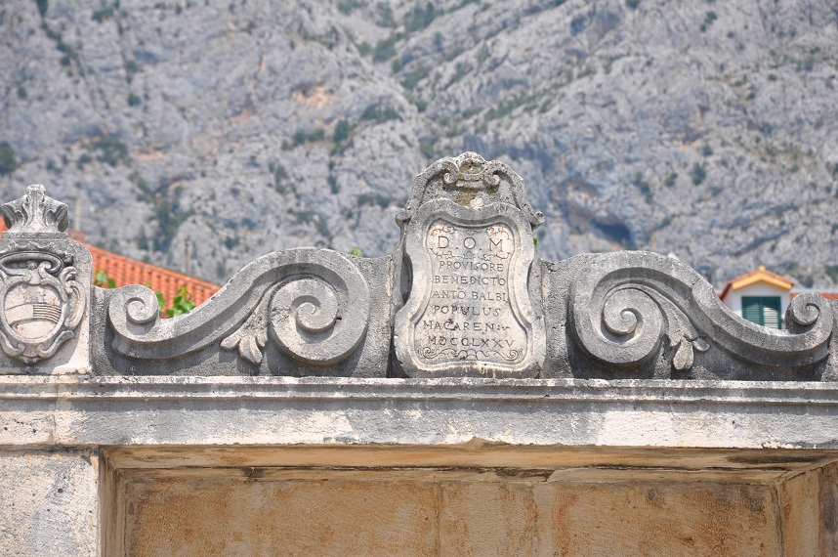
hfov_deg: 13.1
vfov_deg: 8.7
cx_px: 419
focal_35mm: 158
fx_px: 3662
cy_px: 278
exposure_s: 1/320
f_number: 9
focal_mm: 105
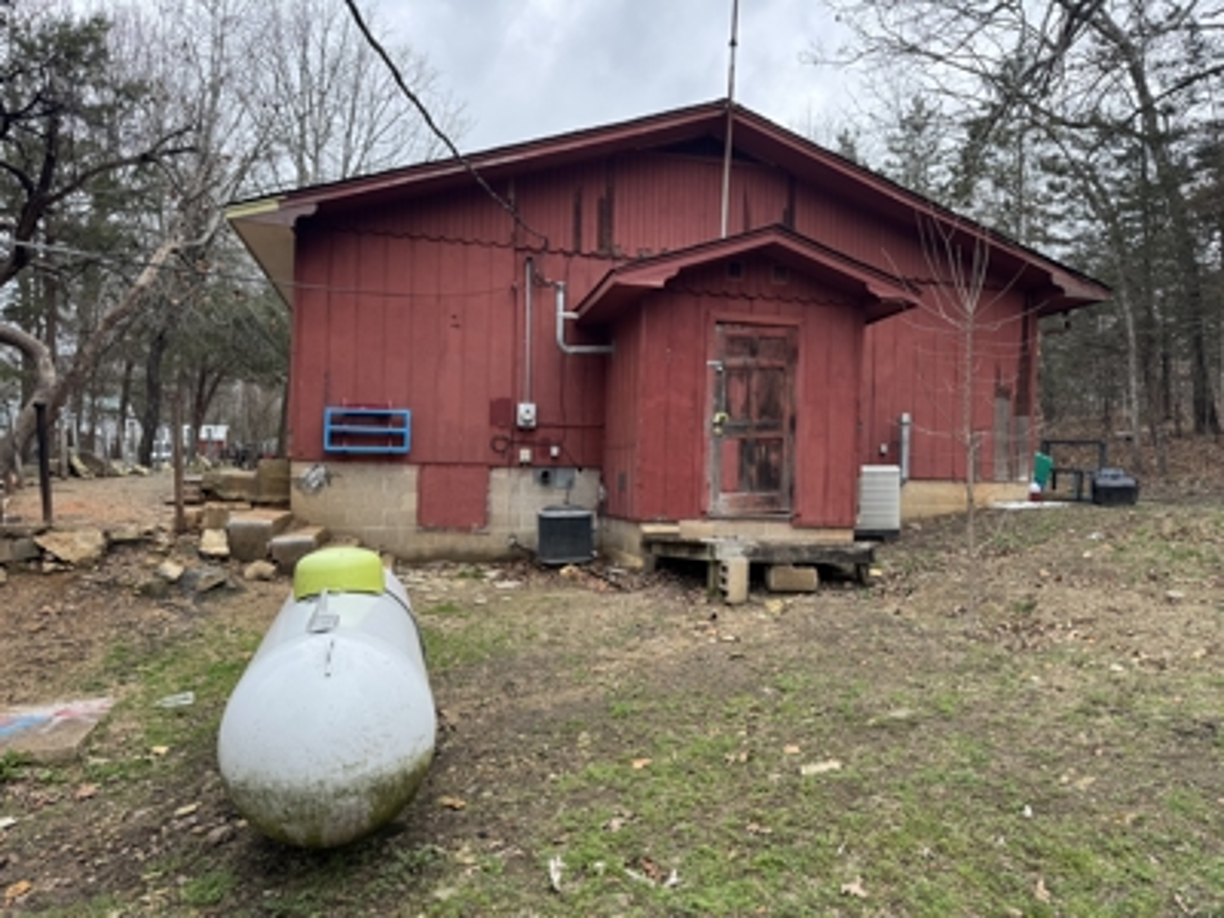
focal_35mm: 24
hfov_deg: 71.6
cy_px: 459
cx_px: 612
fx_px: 849
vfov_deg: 56.8
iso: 80
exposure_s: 1/651
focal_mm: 6.76
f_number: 1.78
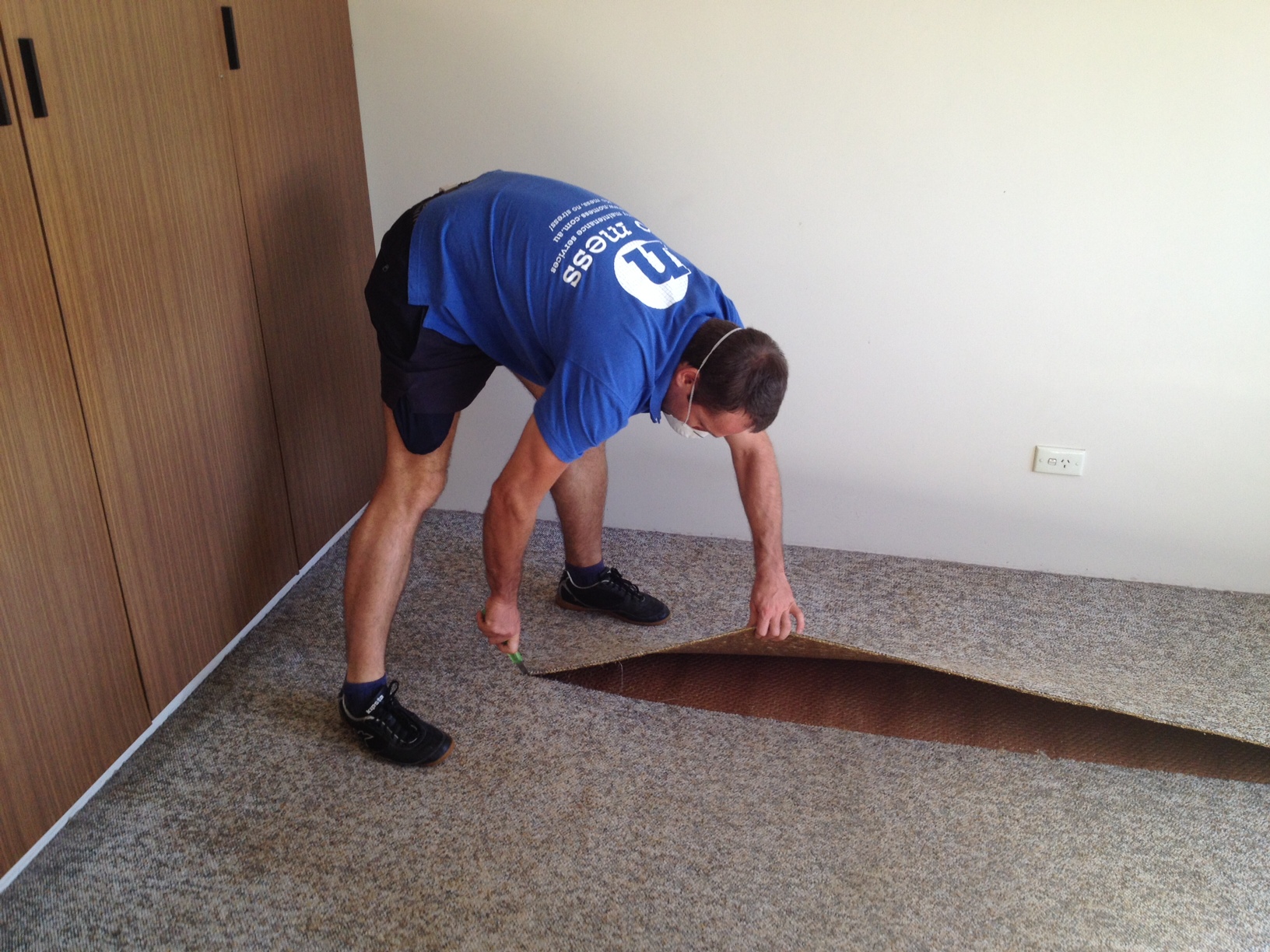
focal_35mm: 35
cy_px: 476
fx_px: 1284
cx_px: 635
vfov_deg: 40.7
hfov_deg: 52.6
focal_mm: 4.28
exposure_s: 1/120
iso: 64
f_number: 2.4
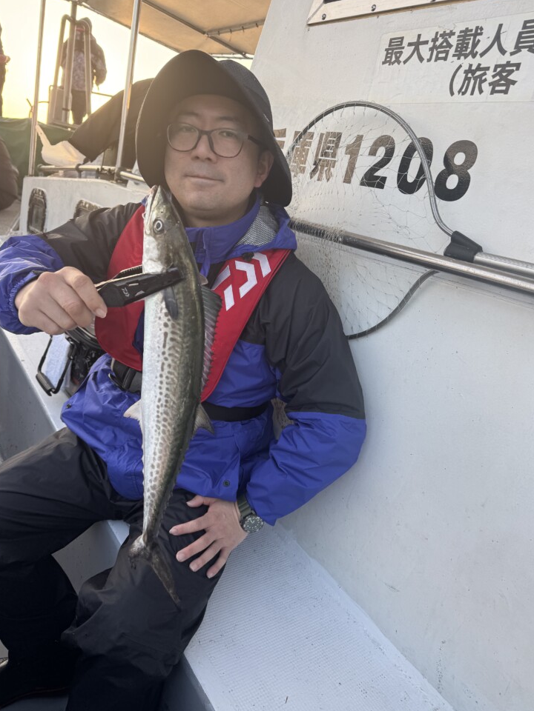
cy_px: 352
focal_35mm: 25
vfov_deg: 69.4
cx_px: 267
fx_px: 514
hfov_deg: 54.9
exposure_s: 1/451
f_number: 1.78
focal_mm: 6.76
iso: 80
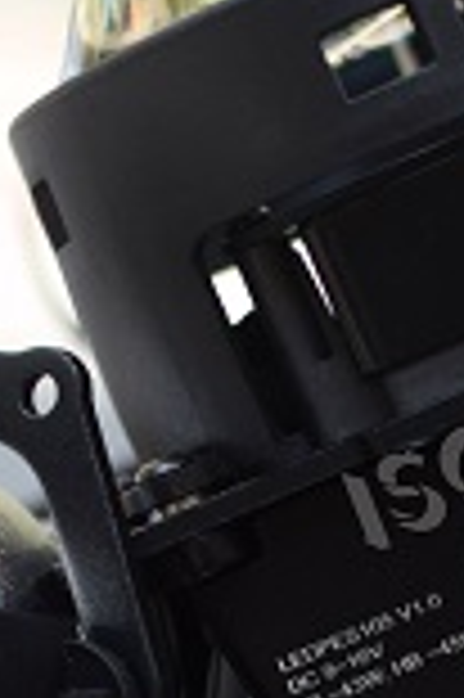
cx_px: 158
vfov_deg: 8.6
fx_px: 4597
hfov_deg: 5.8
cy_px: 648
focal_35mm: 237
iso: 100
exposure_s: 1/250
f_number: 2.5
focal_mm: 35
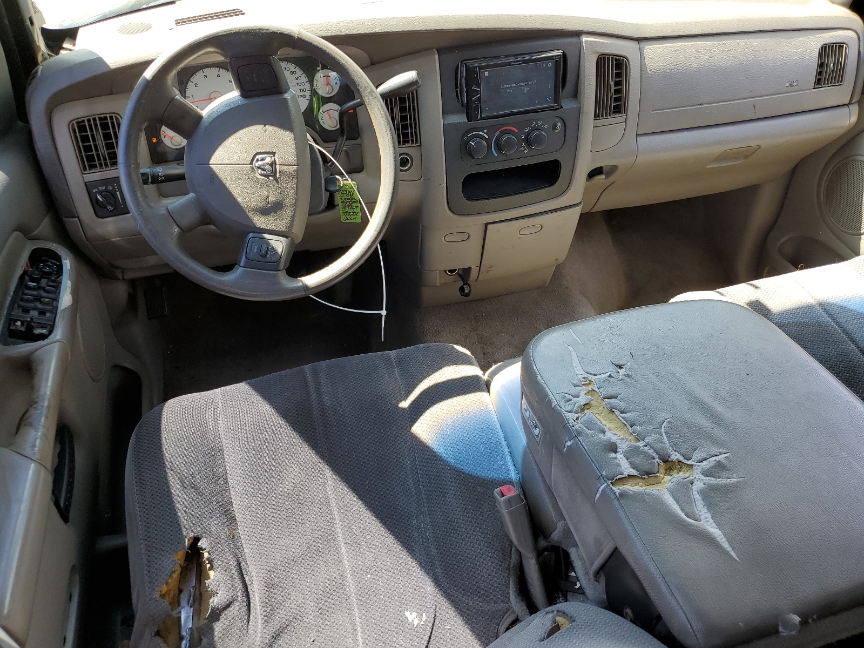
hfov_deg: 67.3
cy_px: 324
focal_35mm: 26
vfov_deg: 53.1
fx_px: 649
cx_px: 432
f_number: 1.5
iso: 50
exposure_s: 1/222
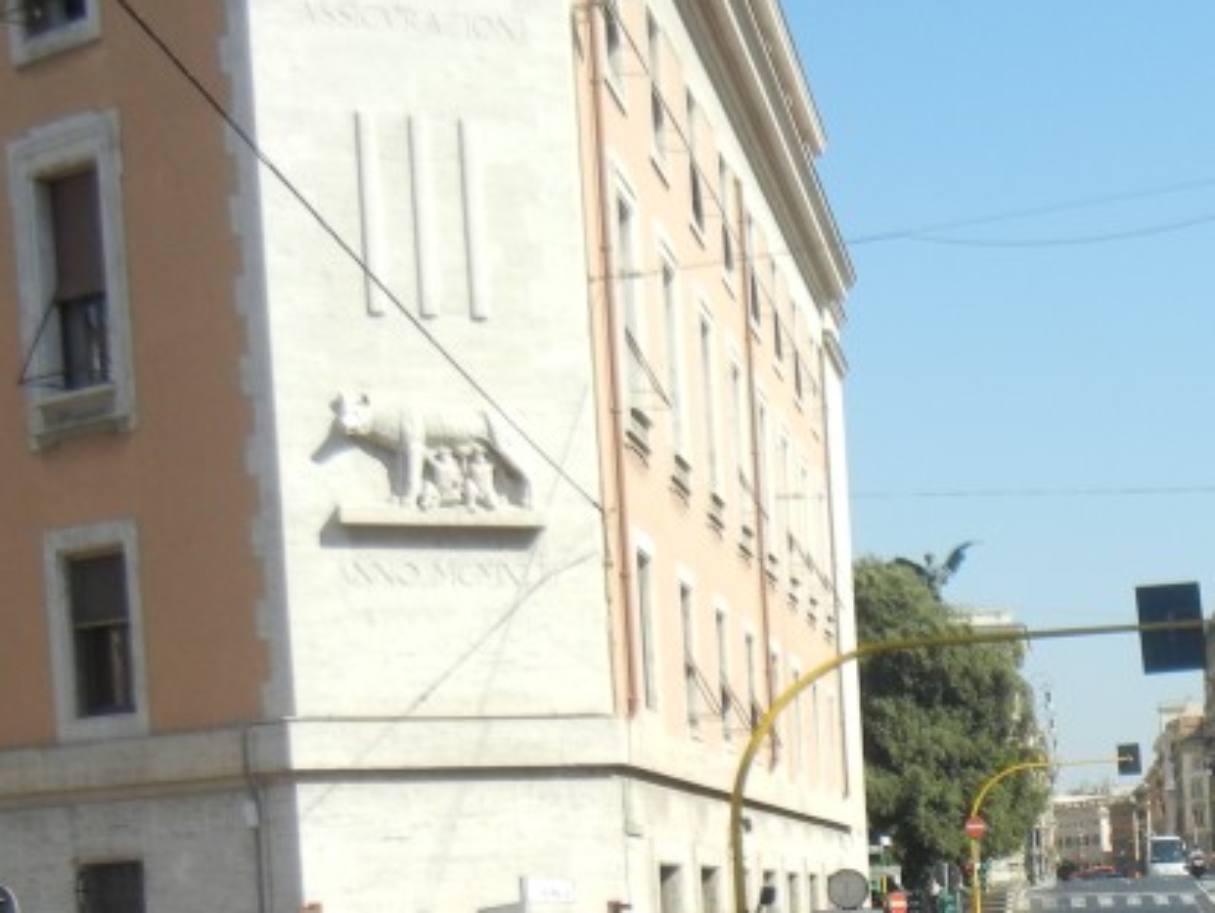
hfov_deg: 21.9
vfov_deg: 16.9
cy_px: 1066
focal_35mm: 84
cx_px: 1379
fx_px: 2950
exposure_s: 1/249
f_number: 7.2
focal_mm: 6.2
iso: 160
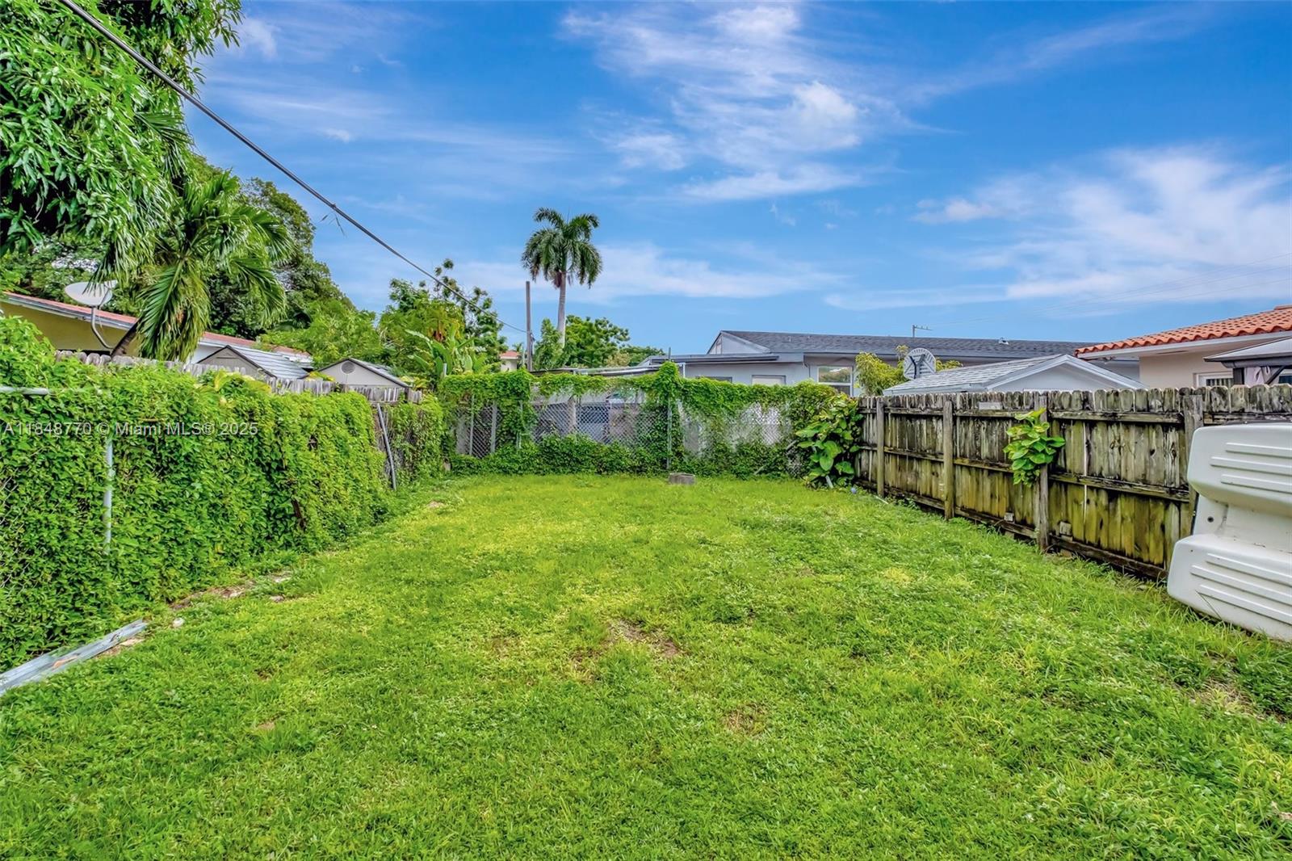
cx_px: 646
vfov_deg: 77.3
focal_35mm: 15
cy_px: 430
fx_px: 538
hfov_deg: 100.4
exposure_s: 1/640
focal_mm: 10
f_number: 8
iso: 640
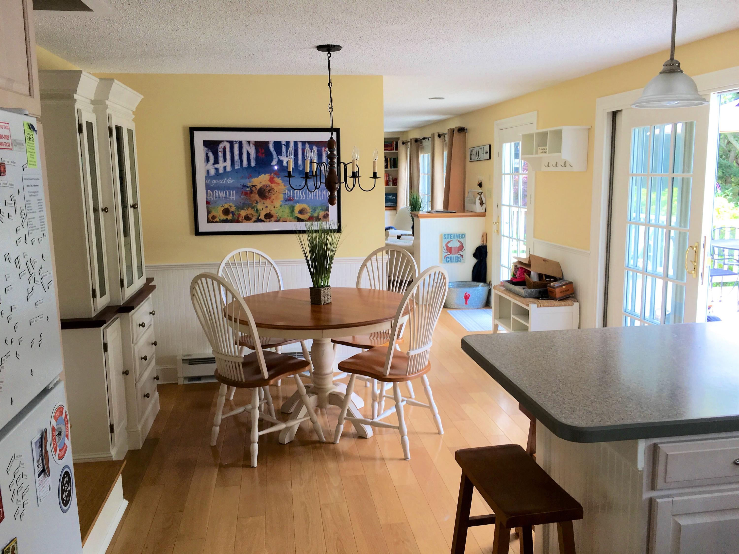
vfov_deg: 48.2
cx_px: 370
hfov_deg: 61.7
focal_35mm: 29
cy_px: 277
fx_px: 619
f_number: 2.2
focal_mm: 4.15
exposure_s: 1/36
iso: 25
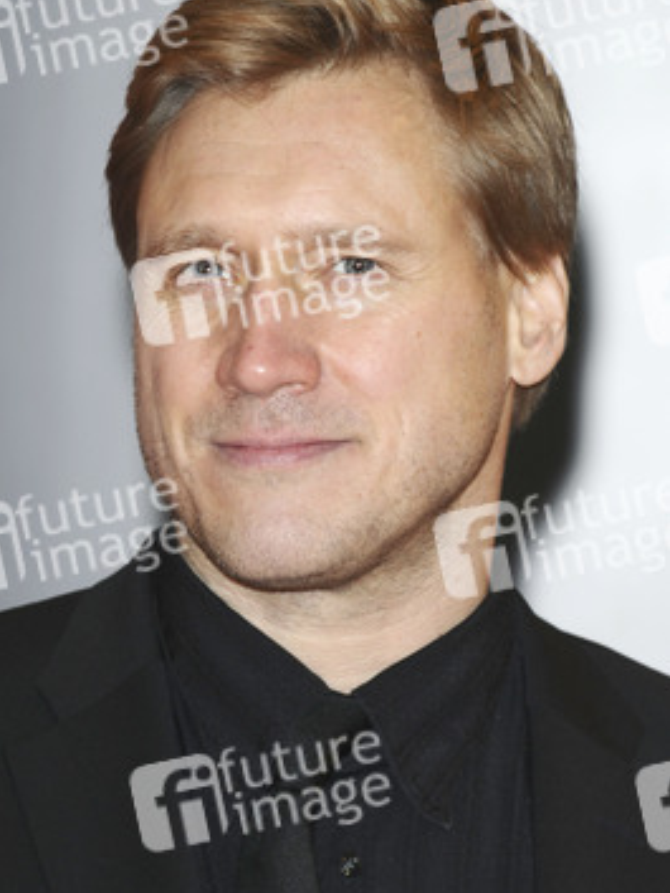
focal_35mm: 327
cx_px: 335
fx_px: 8434
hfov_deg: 4.5
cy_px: 412
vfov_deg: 6.1
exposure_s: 1/160
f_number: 4.5
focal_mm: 200
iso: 320
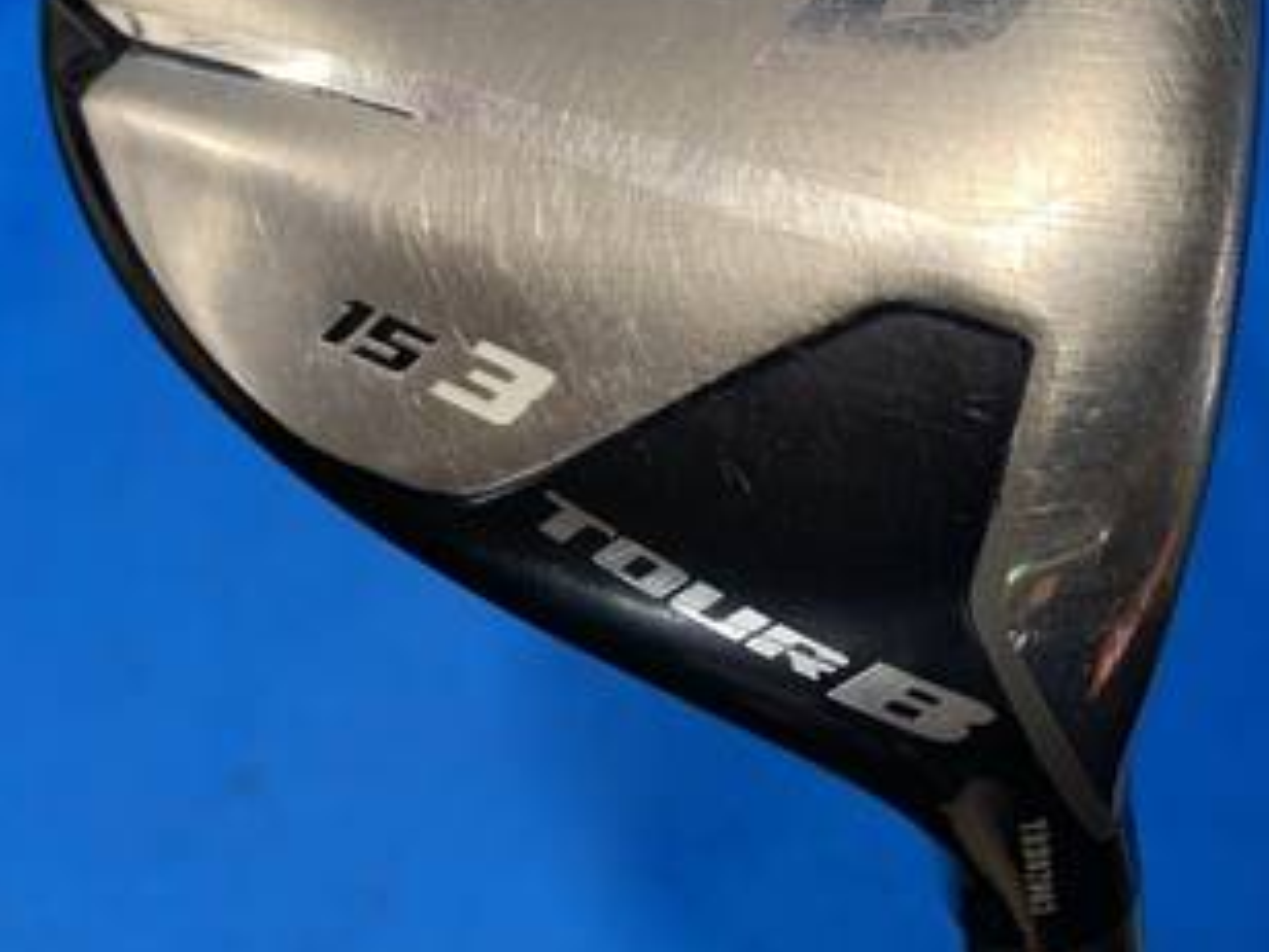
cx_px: 750
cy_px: 136
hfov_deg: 35.4
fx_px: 1980
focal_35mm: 54
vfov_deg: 26.3
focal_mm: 4.25
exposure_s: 1/60
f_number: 1.8
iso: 64
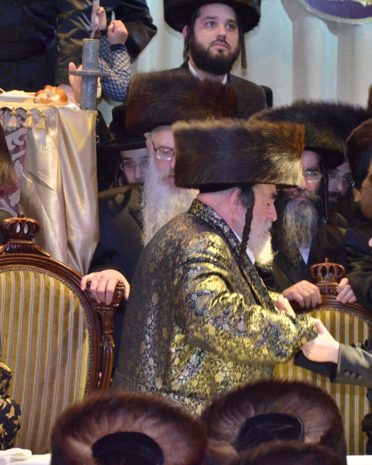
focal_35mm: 267
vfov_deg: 7.2
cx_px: 342
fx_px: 3671
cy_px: 232
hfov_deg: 5.8
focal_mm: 125
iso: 2500
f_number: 5.6
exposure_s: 1/100
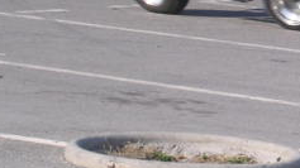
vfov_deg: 3.6
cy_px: -10
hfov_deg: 6.4
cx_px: 349
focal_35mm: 338
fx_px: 2687
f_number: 4.9
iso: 100
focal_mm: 17.4
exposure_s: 1/263
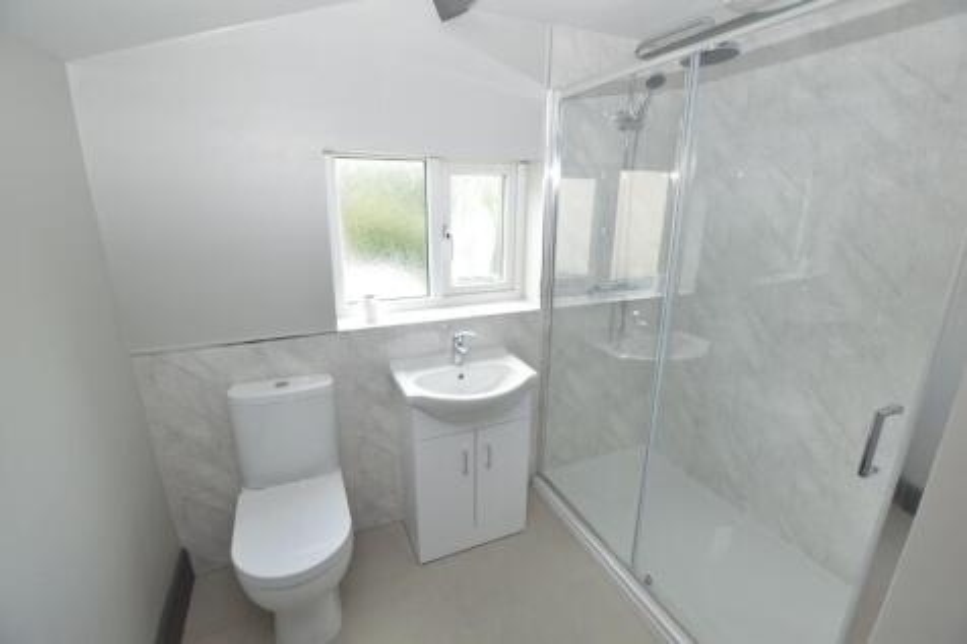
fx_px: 403
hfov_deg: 100.4
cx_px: 484
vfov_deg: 77.3
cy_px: 322
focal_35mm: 15
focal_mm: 10
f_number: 4.5
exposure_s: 1/80
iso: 400
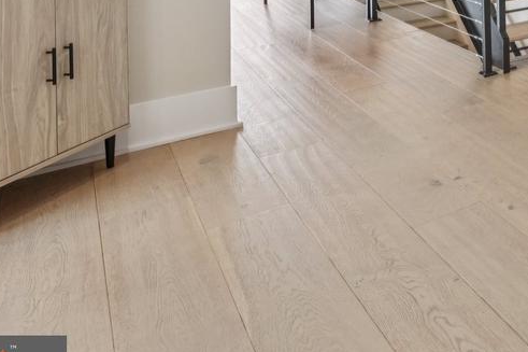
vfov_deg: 25.5
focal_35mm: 44
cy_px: -126
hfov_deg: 33.5
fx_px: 645
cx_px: 673
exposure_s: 1/50
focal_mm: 15
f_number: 7.1
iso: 400
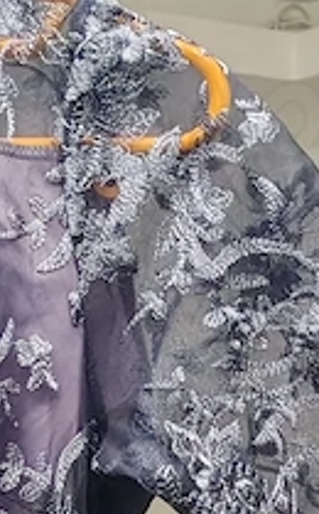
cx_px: -226
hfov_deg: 7.0
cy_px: 1038
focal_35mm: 183
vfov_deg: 10.5
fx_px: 2554
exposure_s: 1/20
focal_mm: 5.52
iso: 800
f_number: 1.95
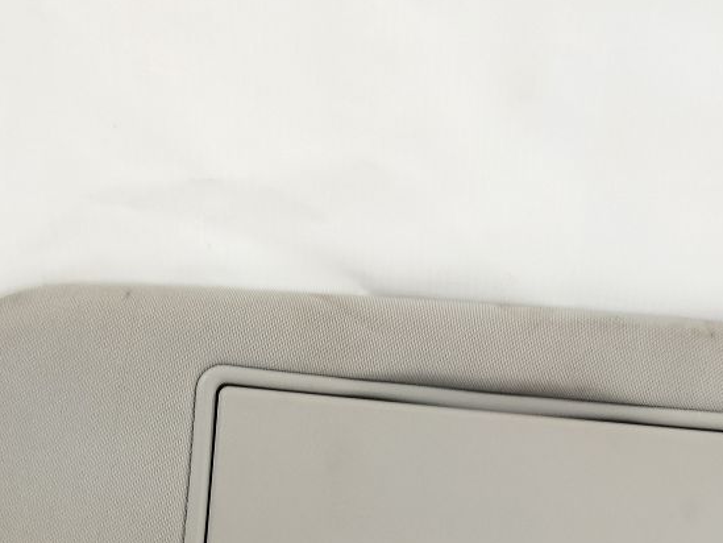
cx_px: 427
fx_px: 1233
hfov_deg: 32.6
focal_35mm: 59
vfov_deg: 23.9
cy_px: 521
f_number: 1.79
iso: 294
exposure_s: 1/50
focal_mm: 4.71
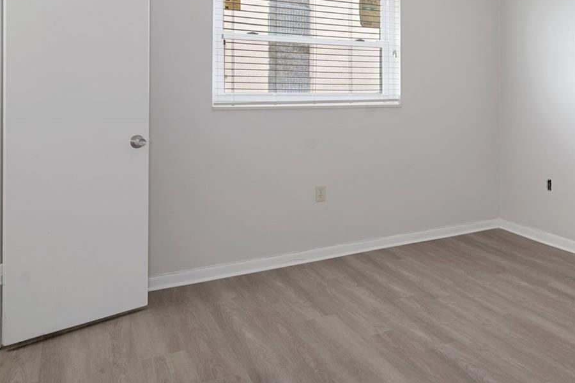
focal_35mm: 32
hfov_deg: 52.9
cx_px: 496
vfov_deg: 40.2
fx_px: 511
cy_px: 106
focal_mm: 18
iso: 320
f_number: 8
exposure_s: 1/1.25
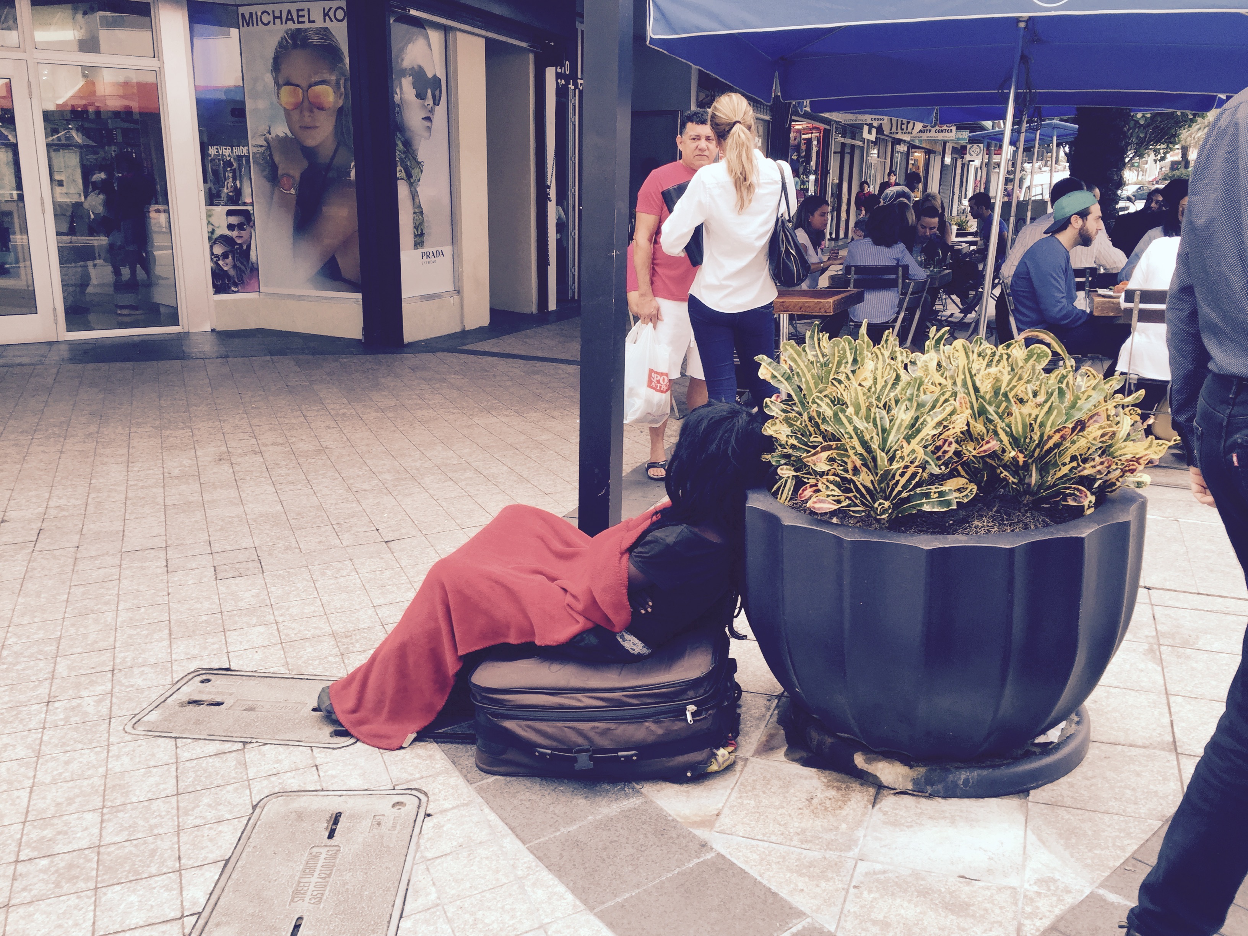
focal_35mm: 29
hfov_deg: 61.7
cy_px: 468
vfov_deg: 48.2
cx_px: 624
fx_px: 1046
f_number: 2.2
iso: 32
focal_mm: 4.15
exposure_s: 1/271
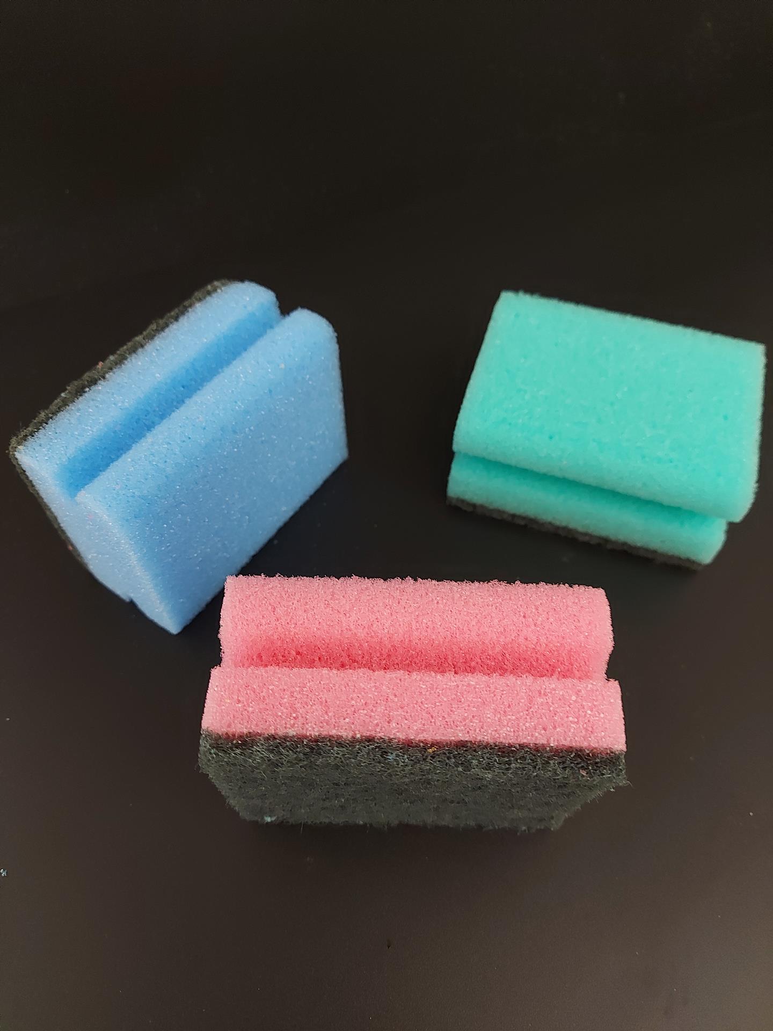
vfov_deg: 71.6
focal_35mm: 24
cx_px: 386
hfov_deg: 56.8
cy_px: 516
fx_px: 715
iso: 400
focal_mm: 5.23
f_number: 1.8
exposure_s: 1/25
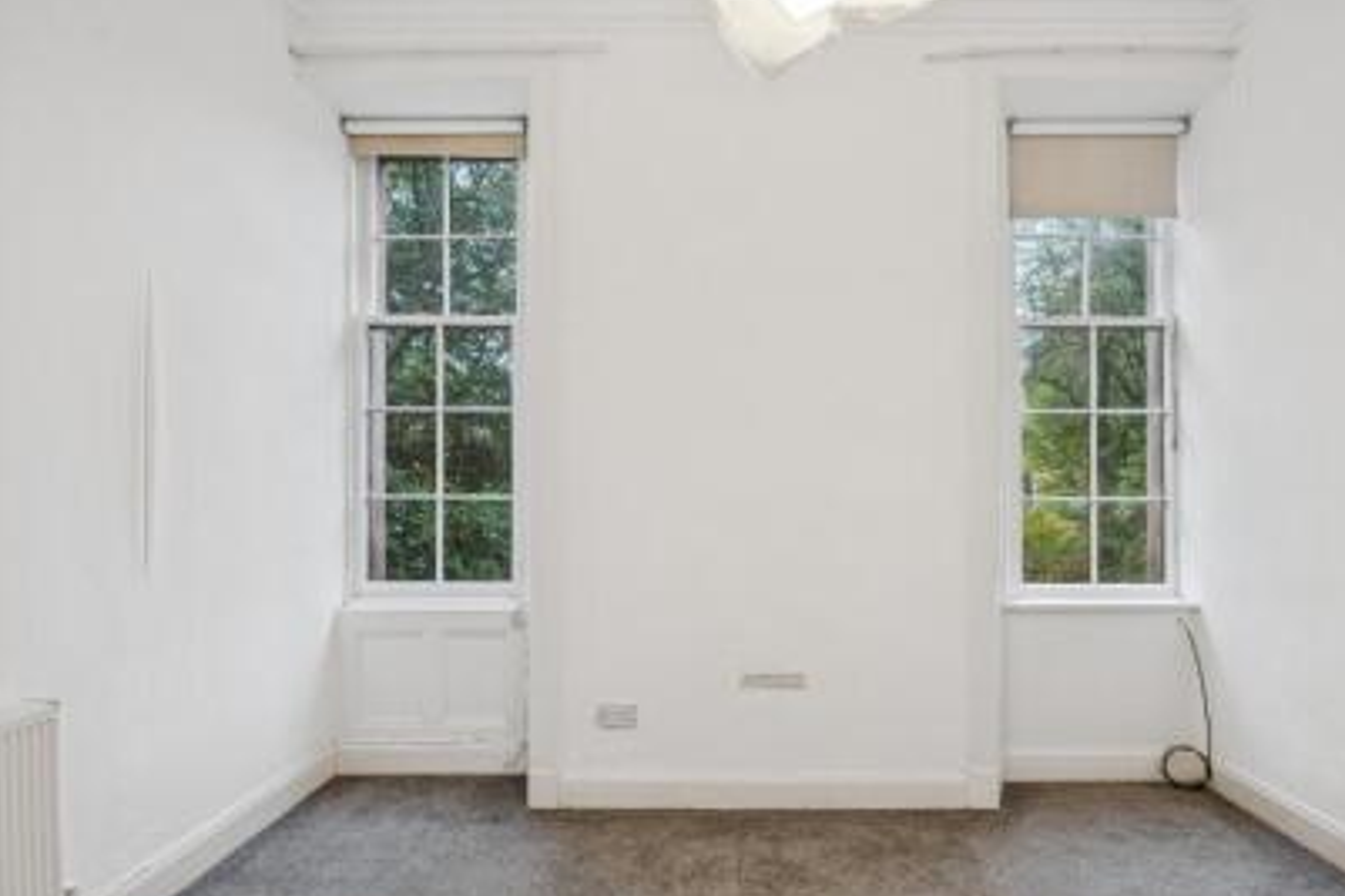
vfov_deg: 64.3
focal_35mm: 19
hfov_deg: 86.4
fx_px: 710
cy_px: 505
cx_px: 765
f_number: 4.5
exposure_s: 1/40
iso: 640
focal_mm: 16
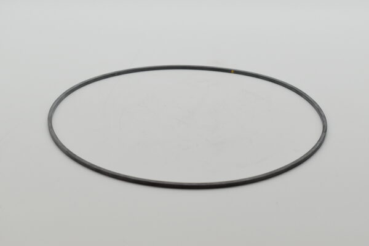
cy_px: 123
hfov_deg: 31.9
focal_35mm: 63
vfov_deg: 21.6
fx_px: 646
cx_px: 184
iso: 1600
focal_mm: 42
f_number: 8
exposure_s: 1/2000
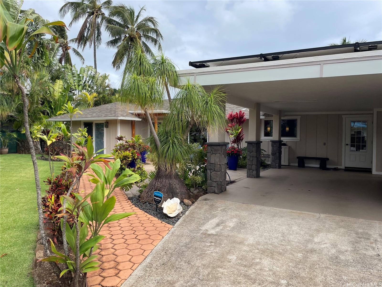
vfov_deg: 53.1
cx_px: 191
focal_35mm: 26
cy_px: 144
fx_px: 287
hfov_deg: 67.3
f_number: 1.6
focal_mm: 4.2
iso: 32
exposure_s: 1/2212
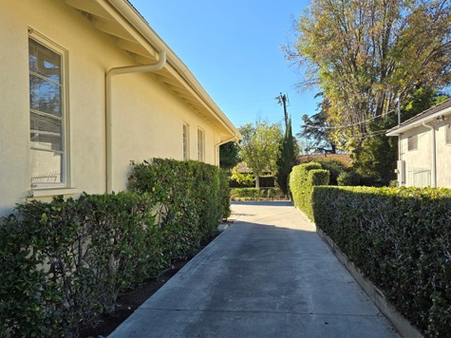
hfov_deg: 58.4
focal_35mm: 31
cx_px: 223
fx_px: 404
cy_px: 173
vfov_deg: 45.4
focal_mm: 5.4
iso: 25
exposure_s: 1/1067
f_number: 1.8
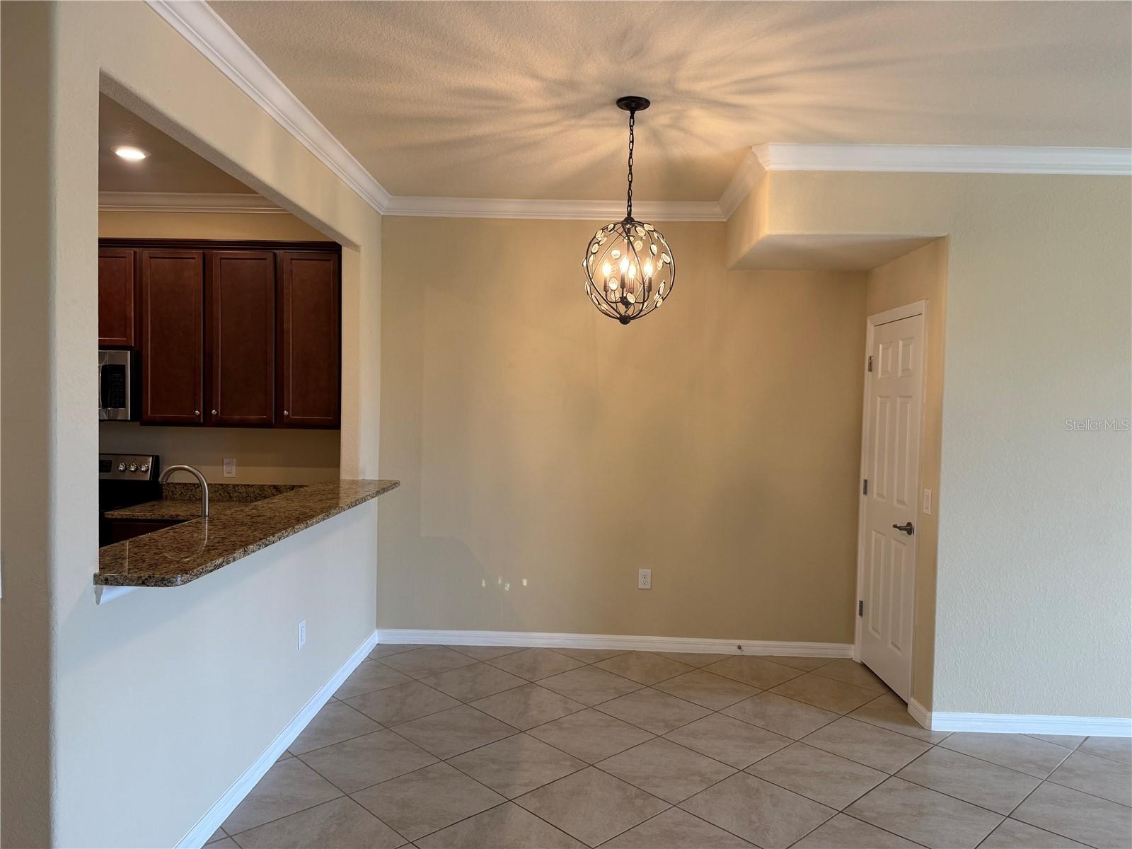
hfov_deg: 71.6
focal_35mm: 24
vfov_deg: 56.8
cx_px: 566
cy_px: 424
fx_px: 785
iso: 160
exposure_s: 1/120
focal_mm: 6.76
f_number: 1.78
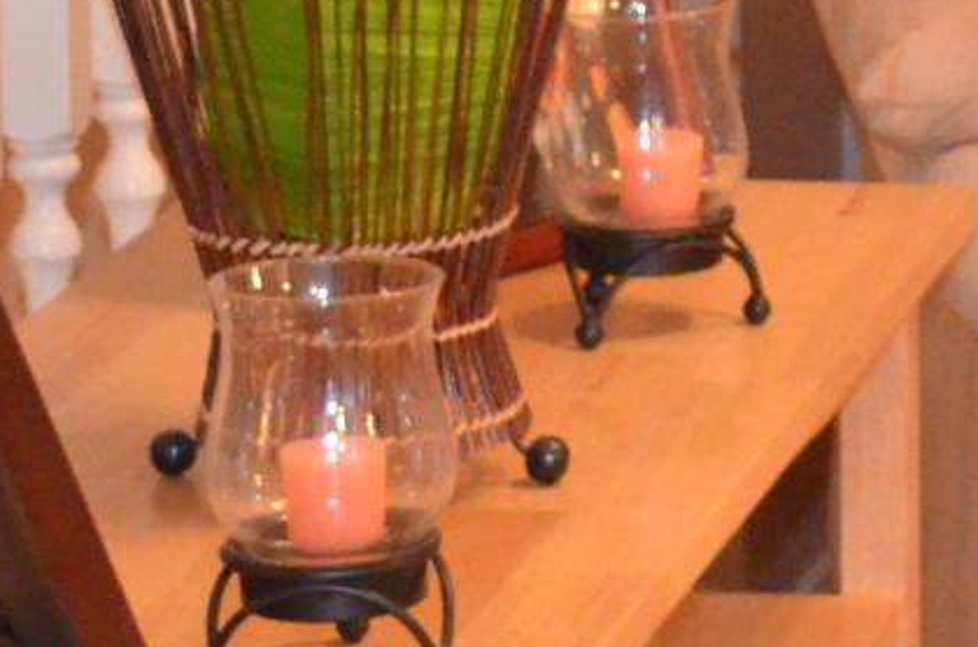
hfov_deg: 7.9
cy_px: -404
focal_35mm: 257
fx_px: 6966
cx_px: 1420
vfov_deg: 5.3
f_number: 4
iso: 2800
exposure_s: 1/60
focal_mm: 24
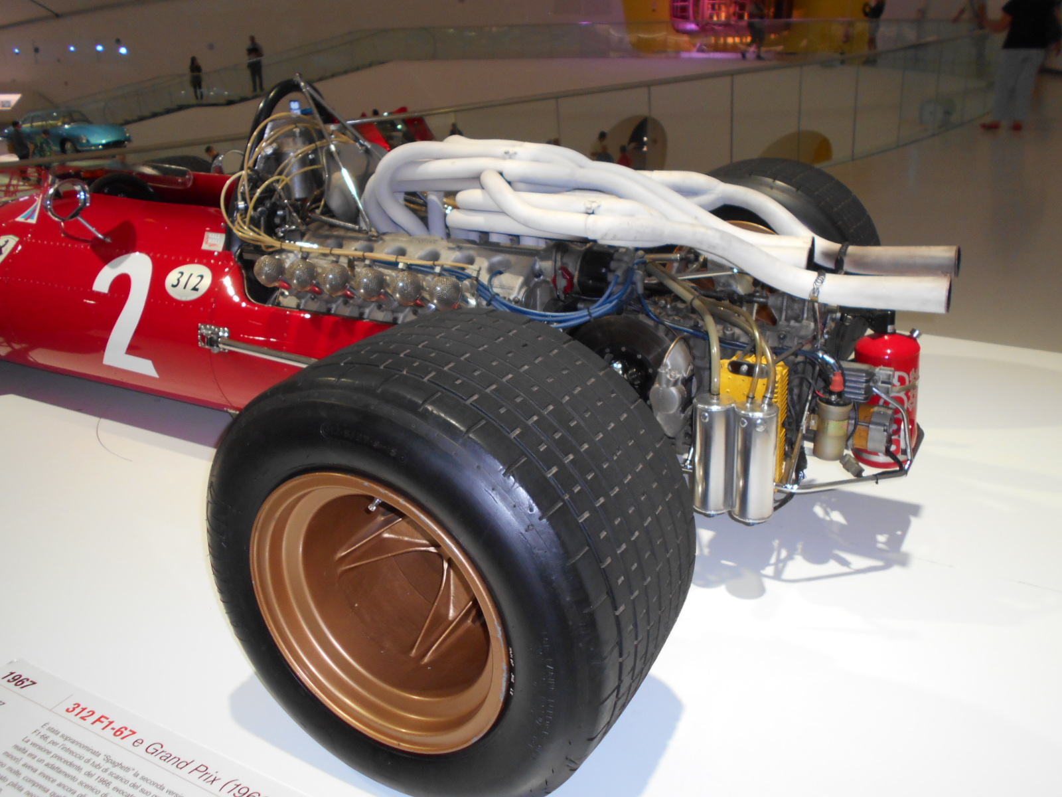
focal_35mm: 30
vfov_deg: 46.8
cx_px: 531
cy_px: 398
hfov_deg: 60.0
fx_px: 920
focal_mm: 5.1
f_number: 3.4
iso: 200
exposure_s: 1/25
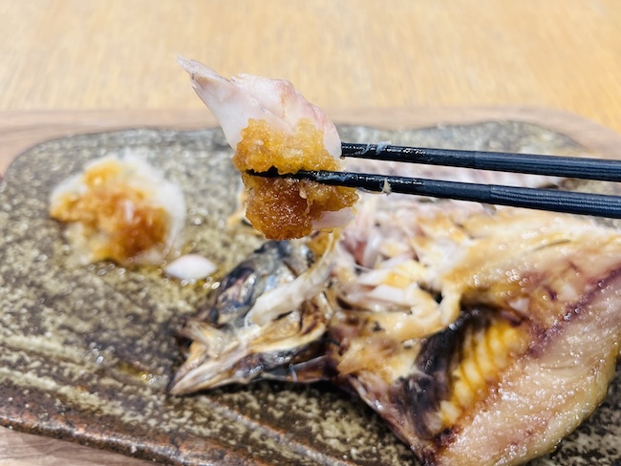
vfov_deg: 53.1
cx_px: 310
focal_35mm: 26
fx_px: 467
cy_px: 233
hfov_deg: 67.3
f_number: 1.6
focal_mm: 5.1
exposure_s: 1/120
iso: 80
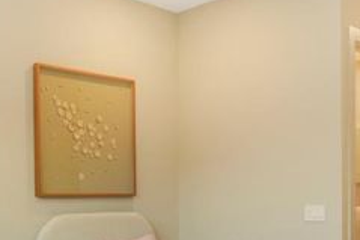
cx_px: 132
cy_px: 188
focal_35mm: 53
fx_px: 530
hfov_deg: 37.3
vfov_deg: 25.1
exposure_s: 1/50
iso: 100
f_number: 2.2
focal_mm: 12
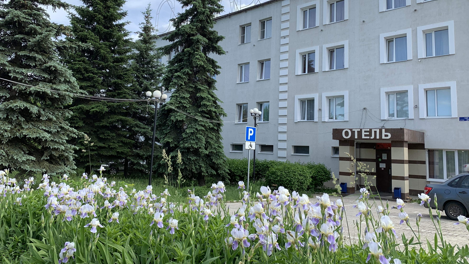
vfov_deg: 40.0
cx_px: 235
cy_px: 104
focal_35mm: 29
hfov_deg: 66.1
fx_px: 361
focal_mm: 4.25
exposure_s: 1/1124
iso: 25
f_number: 1.8
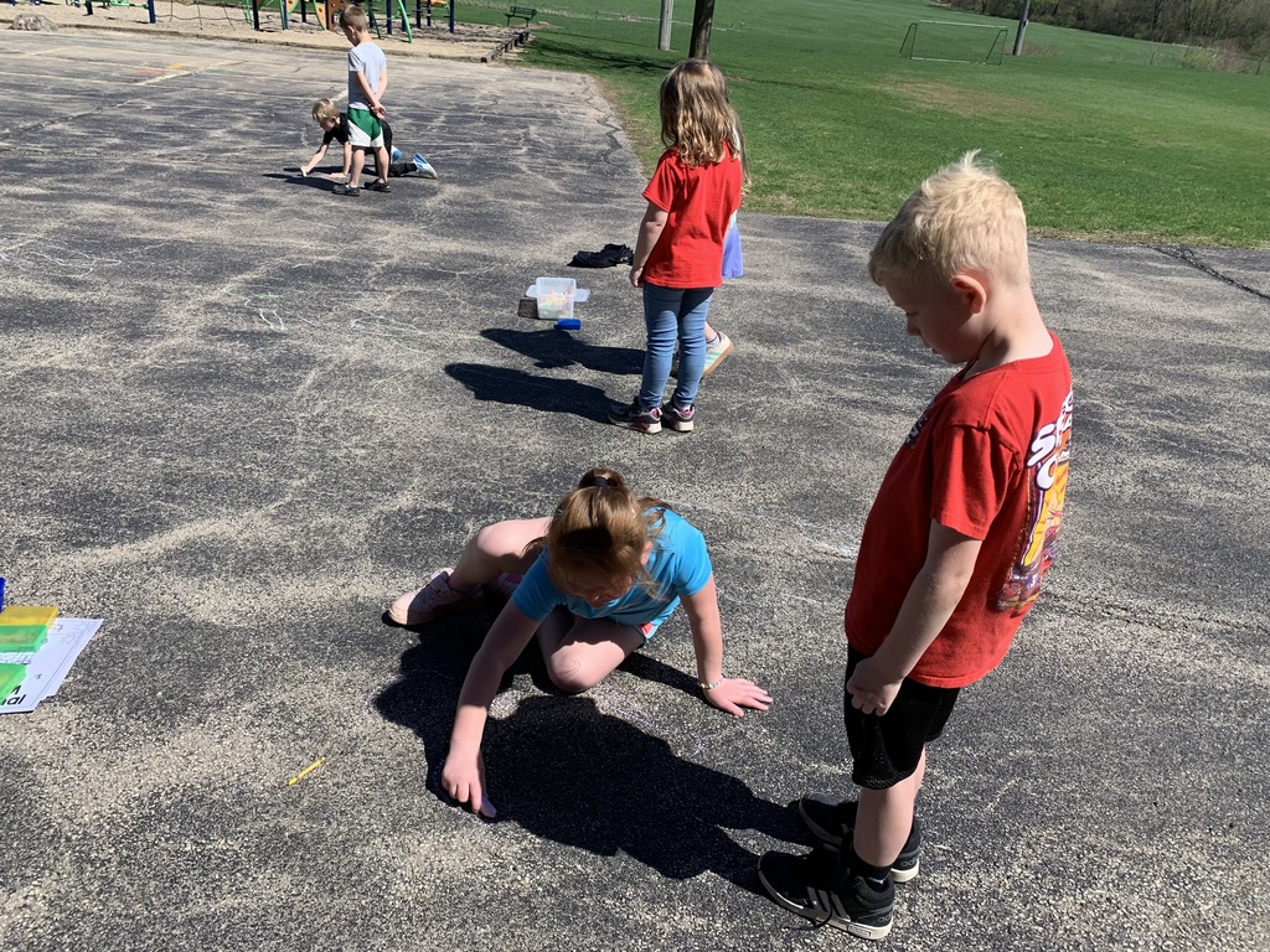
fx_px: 954
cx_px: 635
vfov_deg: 53.1
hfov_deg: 67.3
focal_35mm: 26
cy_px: 476
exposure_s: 1/2033
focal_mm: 4.25
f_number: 1.8
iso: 25
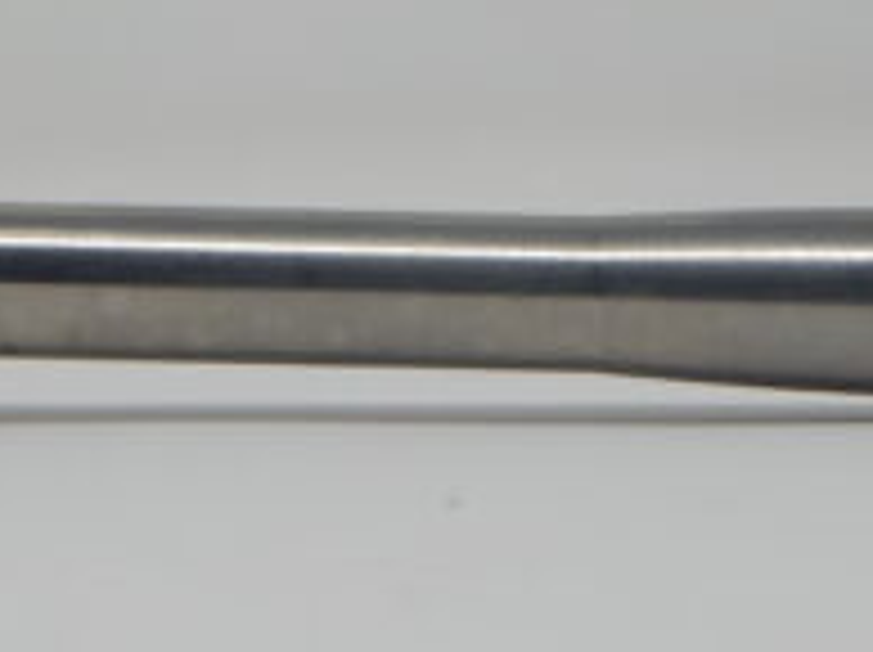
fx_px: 3350
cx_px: 540
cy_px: 22
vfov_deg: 11.0
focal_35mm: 133
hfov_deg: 14.8
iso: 125
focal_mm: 7.7
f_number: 3.6
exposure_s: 1/125
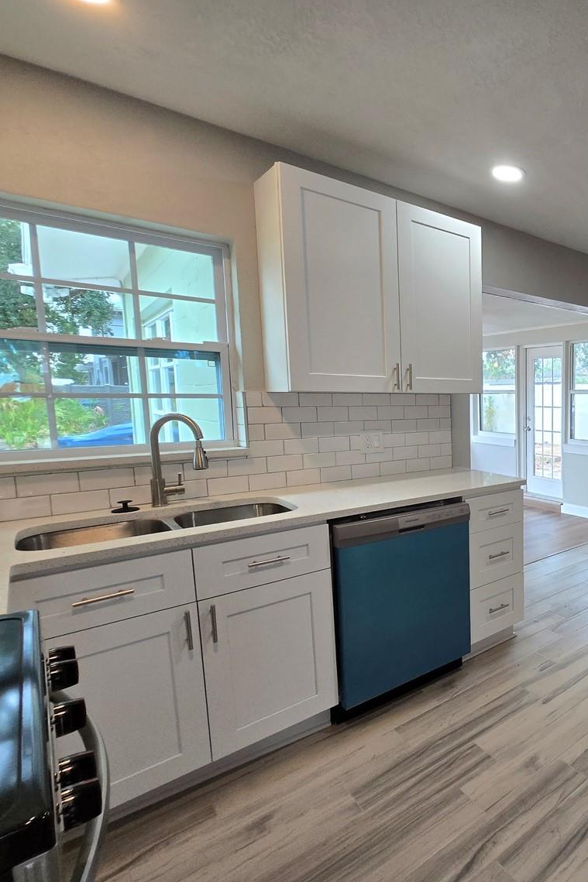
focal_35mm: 19
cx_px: 583
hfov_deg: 52.0
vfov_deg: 86.9
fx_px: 466
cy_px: 448
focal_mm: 1.7
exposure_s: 1/60
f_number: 2.2
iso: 80
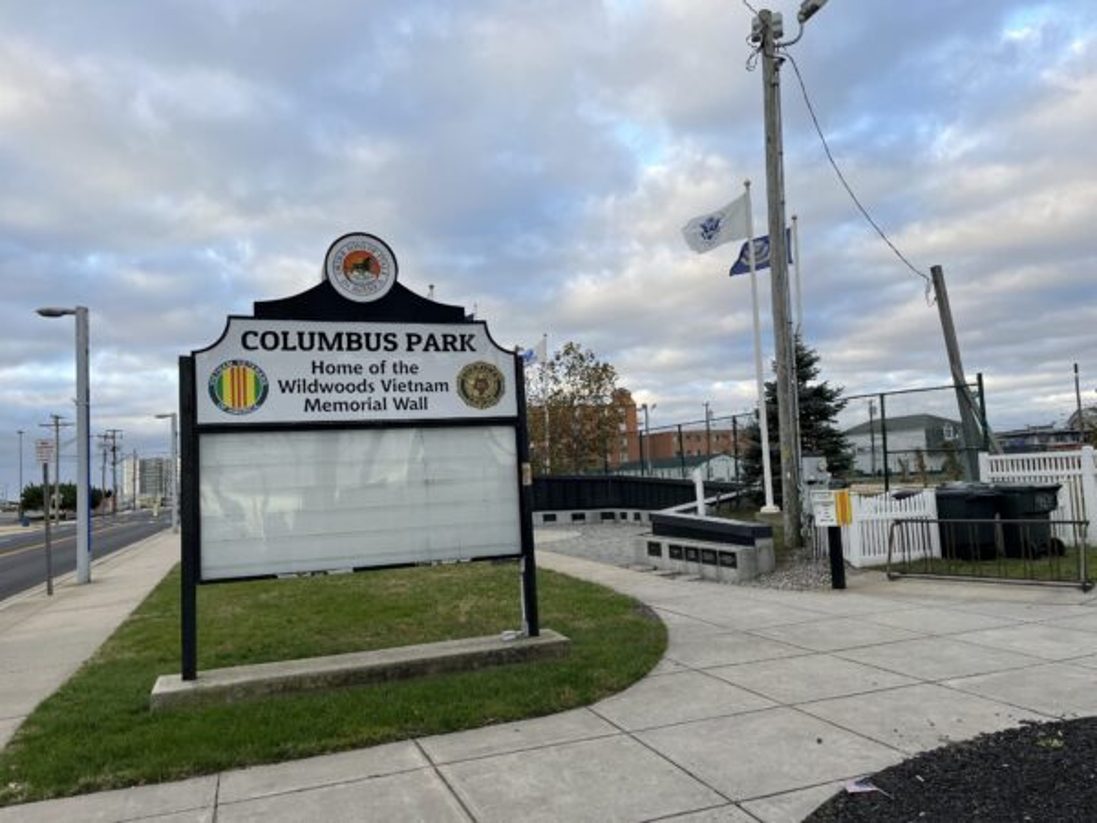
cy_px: 412
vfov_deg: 53.1
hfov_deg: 67.3
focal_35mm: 26
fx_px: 824
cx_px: 548
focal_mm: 5.1
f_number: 1.6
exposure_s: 1/592
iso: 50
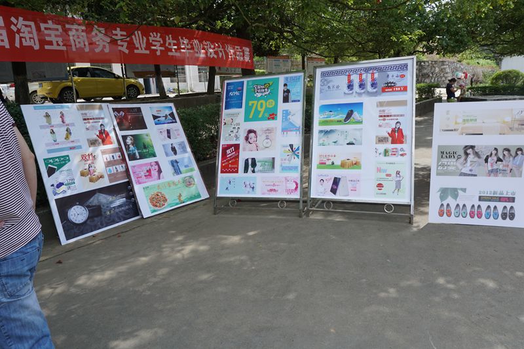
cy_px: 174
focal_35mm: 24
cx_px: 262
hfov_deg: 73.8
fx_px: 349
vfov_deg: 53.1
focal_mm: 16
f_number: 11
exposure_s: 1/125
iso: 200
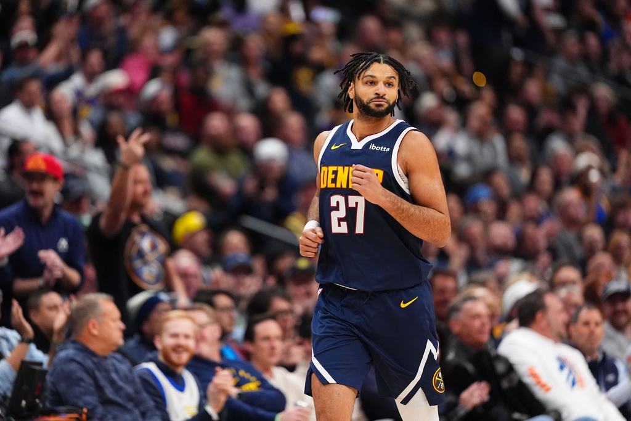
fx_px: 5259
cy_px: 210
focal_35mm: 300
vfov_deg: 4.6
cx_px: 316
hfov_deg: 6.9
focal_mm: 300
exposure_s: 1/2000
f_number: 2.8
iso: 5000
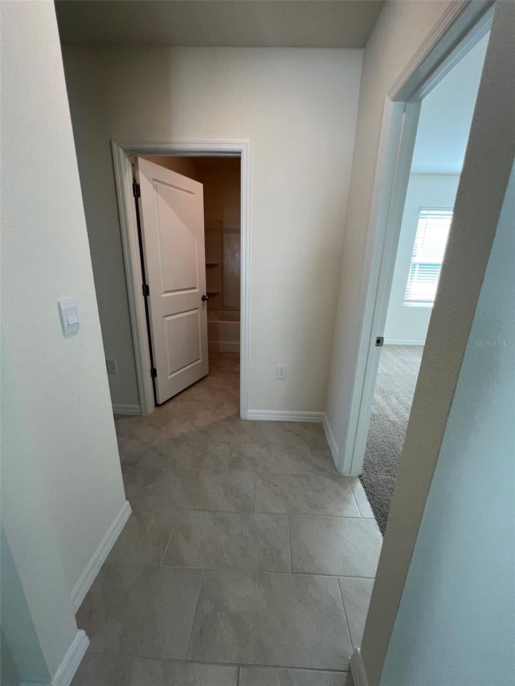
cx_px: 258
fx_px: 258
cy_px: 343
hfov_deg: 89.9
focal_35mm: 13
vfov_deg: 106.2
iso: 125
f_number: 1.8
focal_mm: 1.57
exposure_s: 1/120
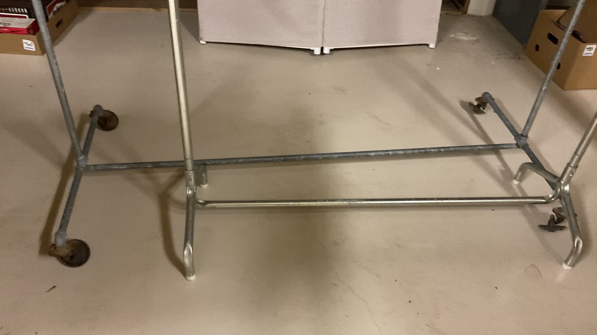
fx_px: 507
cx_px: 296
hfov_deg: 61.0
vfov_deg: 36.7
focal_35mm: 32
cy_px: 177
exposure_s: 1/30
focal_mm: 3
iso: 400
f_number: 1.8
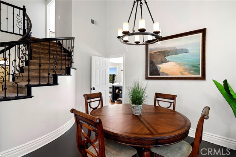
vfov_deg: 67.3
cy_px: 78
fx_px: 118
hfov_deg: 90.0
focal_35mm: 18
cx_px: 118
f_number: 9
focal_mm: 18
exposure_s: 1/13
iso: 200
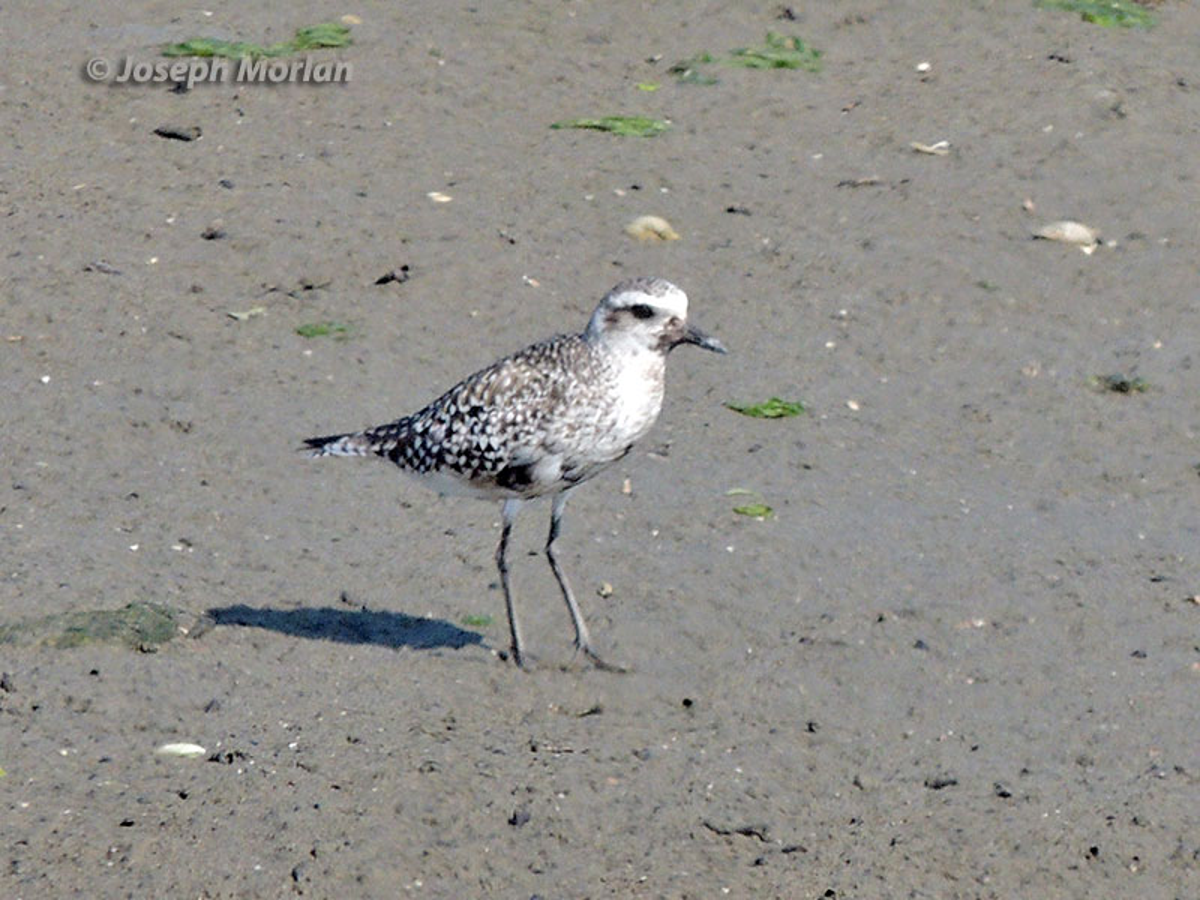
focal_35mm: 600
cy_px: 450
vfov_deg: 2.5
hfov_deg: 3.3
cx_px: 600
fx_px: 20800
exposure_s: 1/800
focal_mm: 107
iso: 250
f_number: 4.9
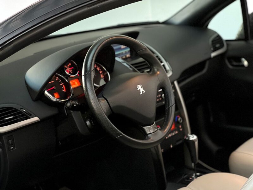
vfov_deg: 19.1
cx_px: 126
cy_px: 95
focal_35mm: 77
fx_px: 563
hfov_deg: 25.3
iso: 400
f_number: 2.8
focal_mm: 9
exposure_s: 1/37
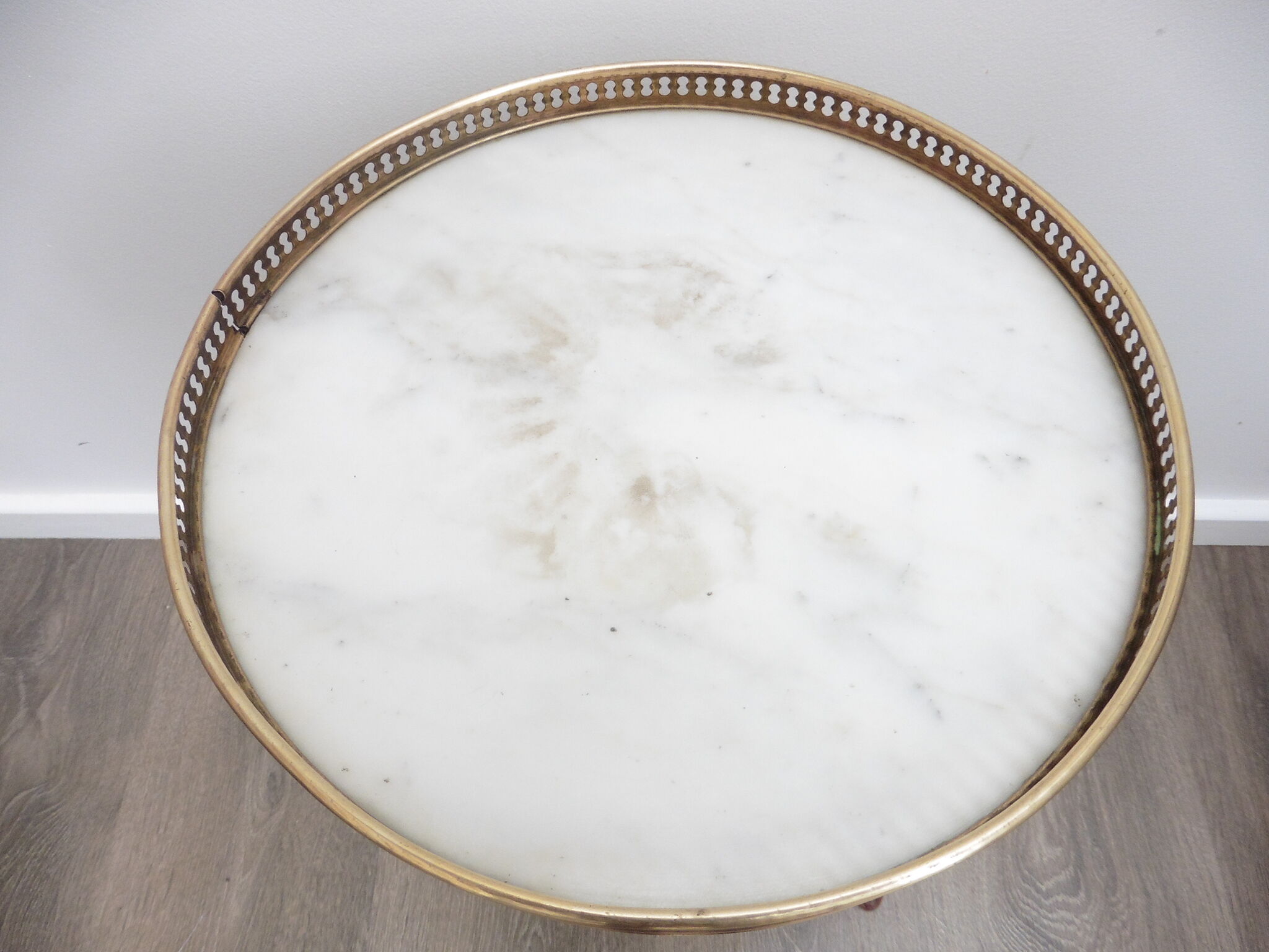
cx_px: 634
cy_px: 476
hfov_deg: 71.6
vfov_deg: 56.8
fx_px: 880
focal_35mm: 24
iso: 200
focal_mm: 4.3
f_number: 3.3
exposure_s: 1/60
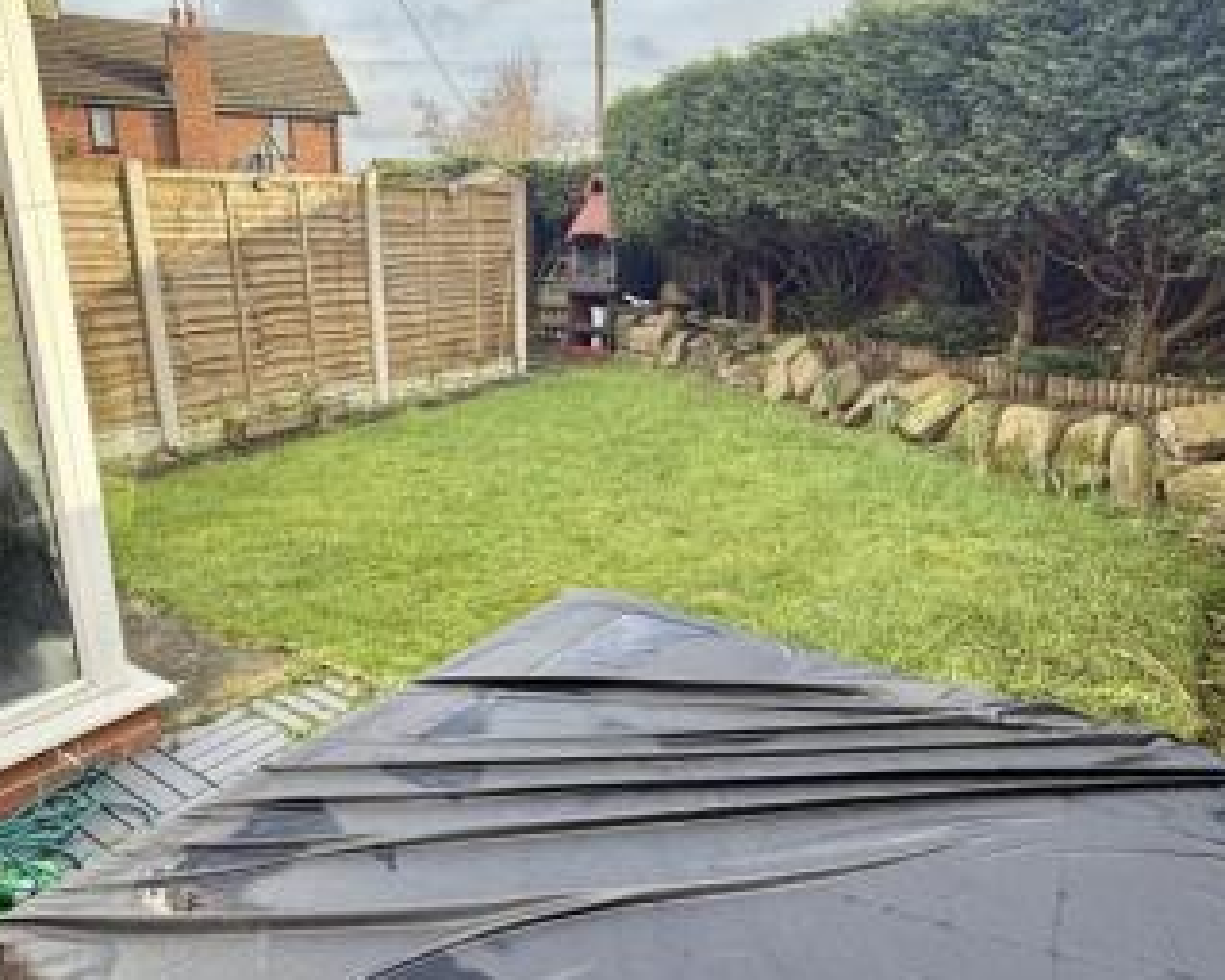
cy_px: 505
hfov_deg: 67.9
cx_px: 543
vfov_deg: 56.8
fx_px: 906
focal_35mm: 25
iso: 64
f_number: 2.2
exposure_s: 1/336
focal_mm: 2.22
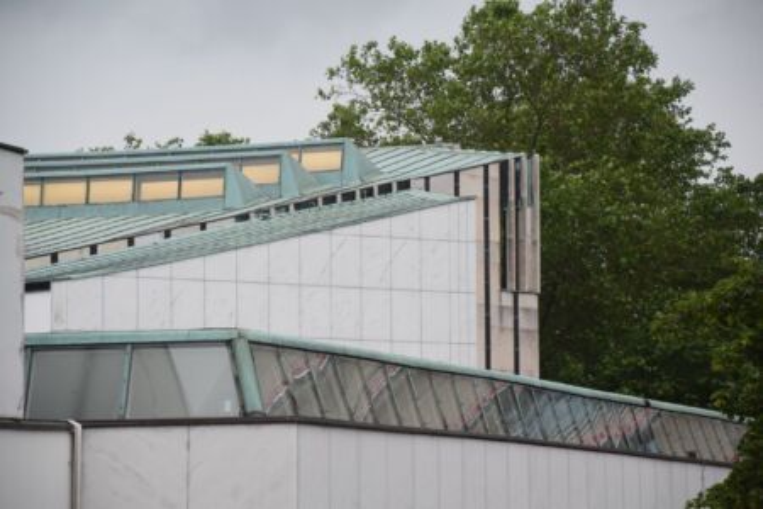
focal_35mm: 180
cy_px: 254
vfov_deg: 7.6
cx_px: 382
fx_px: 3815
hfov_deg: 11.4
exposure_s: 1/250
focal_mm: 120
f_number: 5.6
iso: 800
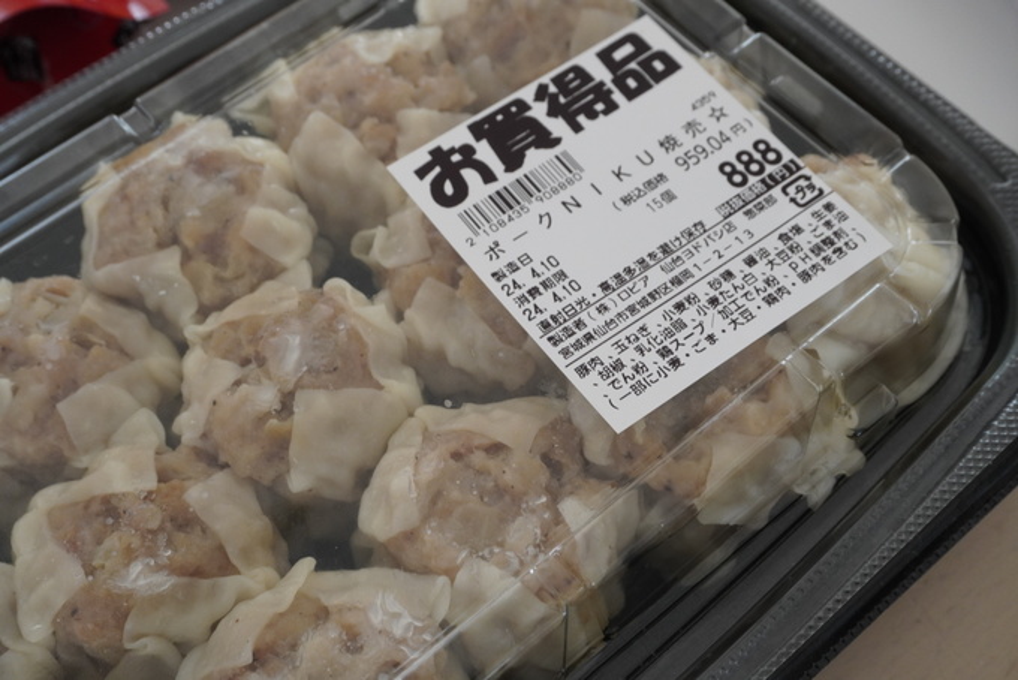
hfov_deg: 43.6
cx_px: 509
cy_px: 340
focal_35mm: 45
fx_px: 1273
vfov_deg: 29.9
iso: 1000
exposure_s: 1/50
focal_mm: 30
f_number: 8
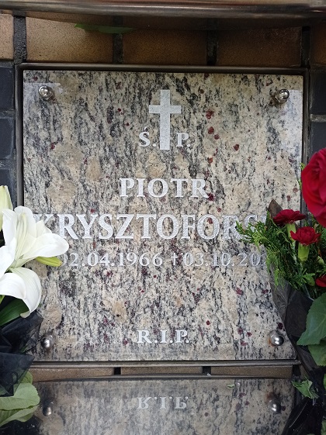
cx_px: 163
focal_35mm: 28
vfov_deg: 63.5
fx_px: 352
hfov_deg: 49.7
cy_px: 218
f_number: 1.79
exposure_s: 1/380
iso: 100
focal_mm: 4.74
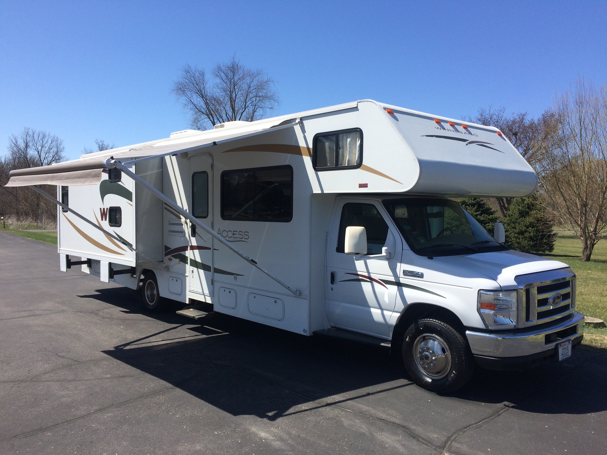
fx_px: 509
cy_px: 228
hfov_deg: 61.7
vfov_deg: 48.2
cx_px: 304
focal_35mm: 29
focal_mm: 4.15
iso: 32
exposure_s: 1/2160
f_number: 2.2
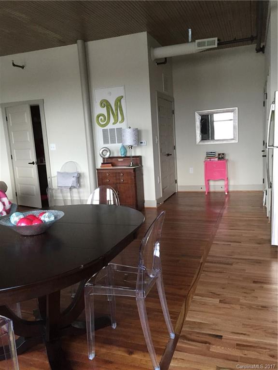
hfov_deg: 48.2
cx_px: 139
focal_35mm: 29
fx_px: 311
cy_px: 185
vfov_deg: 61.7
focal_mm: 4.15
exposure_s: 1/30
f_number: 2.2
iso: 125
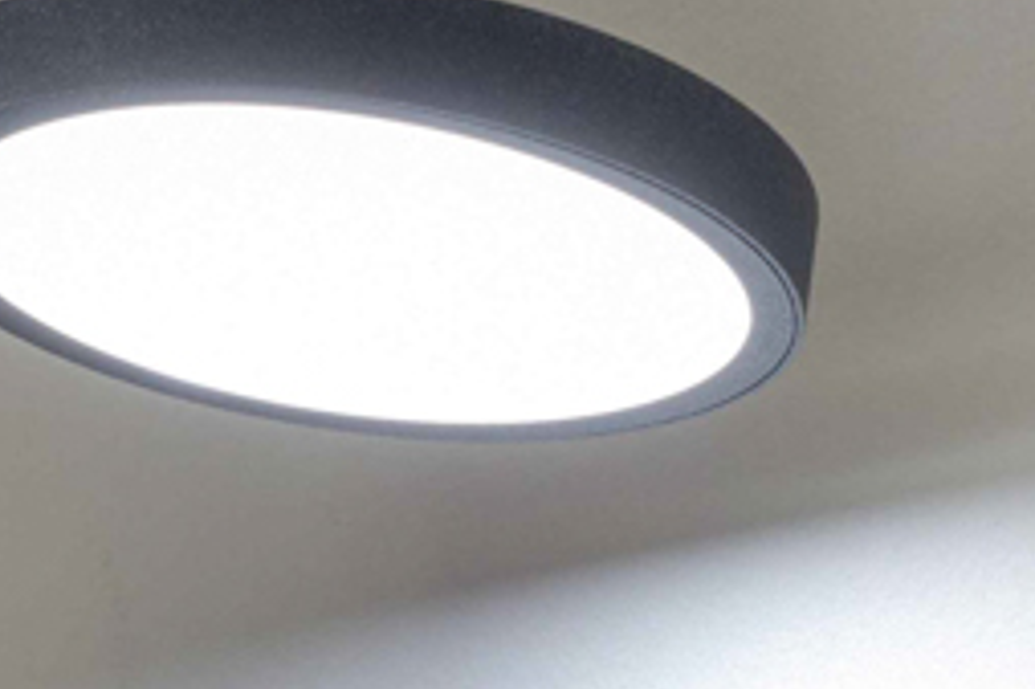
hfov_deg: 5.2
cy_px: 1959
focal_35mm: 394
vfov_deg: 3.4
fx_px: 11320
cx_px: -615
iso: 400
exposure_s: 1/20
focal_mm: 50
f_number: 8
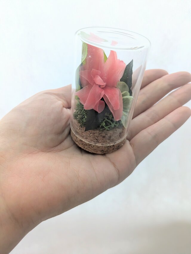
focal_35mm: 25
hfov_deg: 54.9
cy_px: 127
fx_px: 184
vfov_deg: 69.4
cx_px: 96
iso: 210
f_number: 1.89
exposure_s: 1/60
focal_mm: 5.43
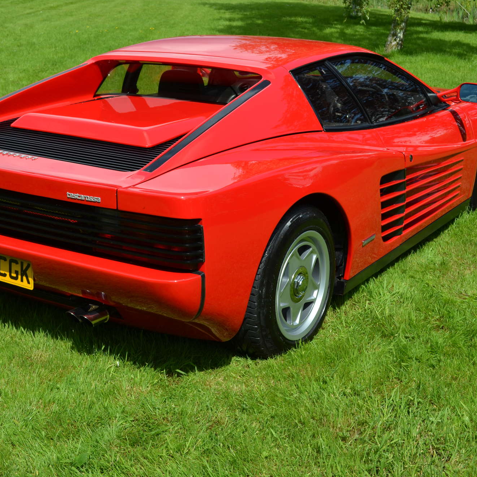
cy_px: 239
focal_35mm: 58
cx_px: 182
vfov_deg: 29.6
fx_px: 904
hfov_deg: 29.4
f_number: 8
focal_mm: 30
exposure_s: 1/250
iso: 100
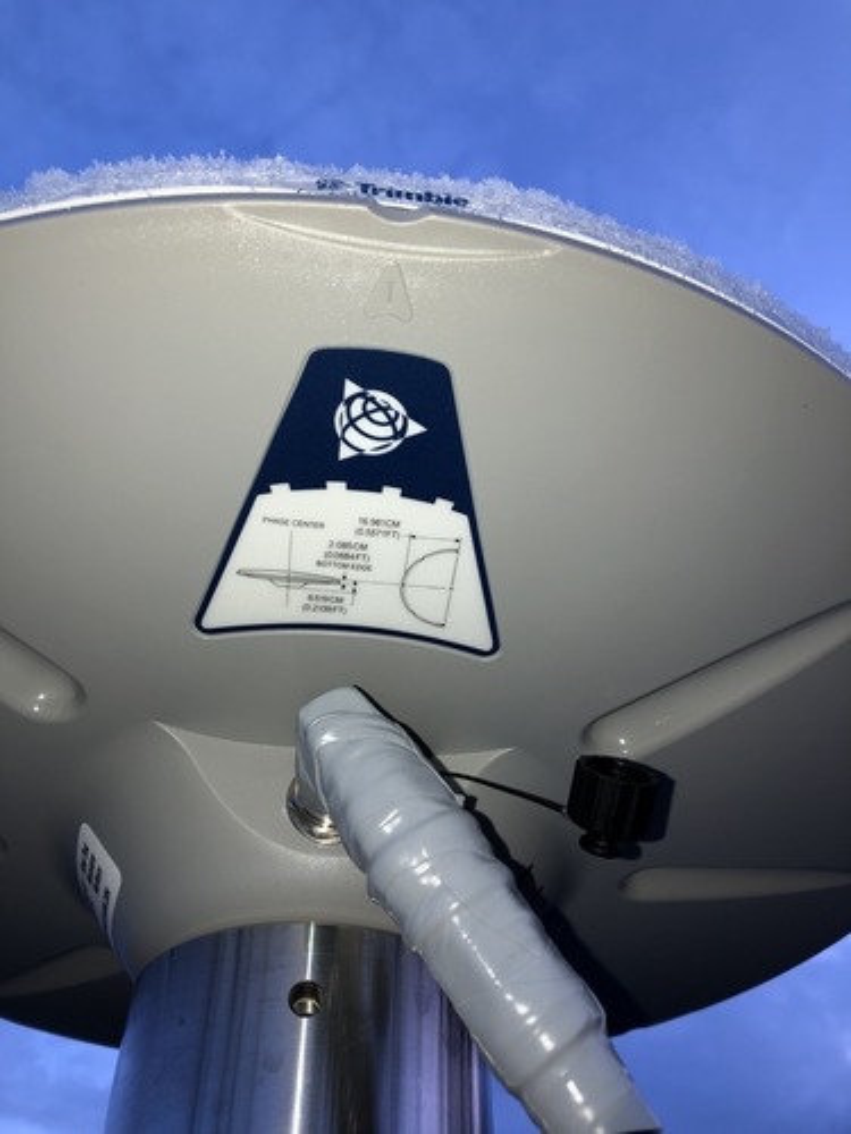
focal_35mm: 28
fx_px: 918
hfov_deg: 49.7
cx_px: 426
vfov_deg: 63.4
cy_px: 567
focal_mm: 3.99
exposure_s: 1/42
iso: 20
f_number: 1.8
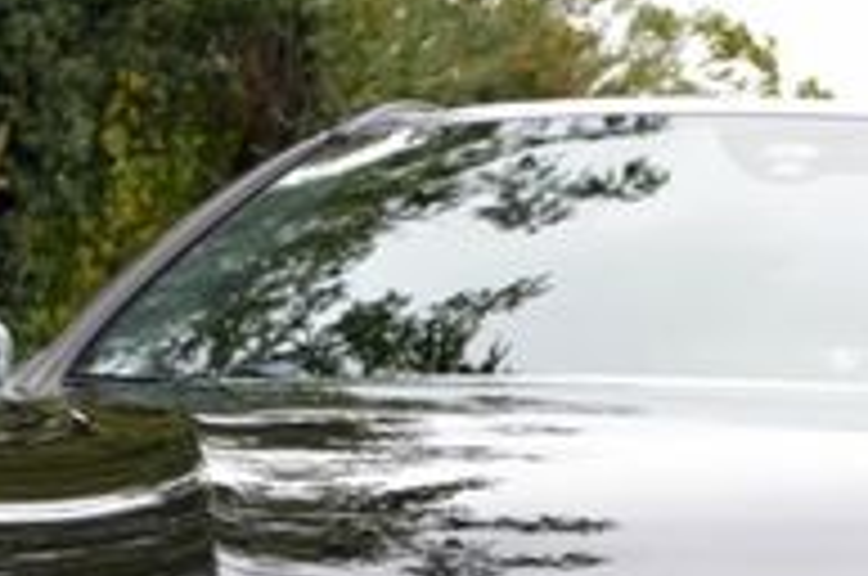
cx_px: 819
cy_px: 882
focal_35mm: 139
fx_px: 3346
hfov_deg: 14.6
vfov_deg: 9.5
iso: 160
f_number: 4.5
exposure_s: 1/200
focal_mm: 28
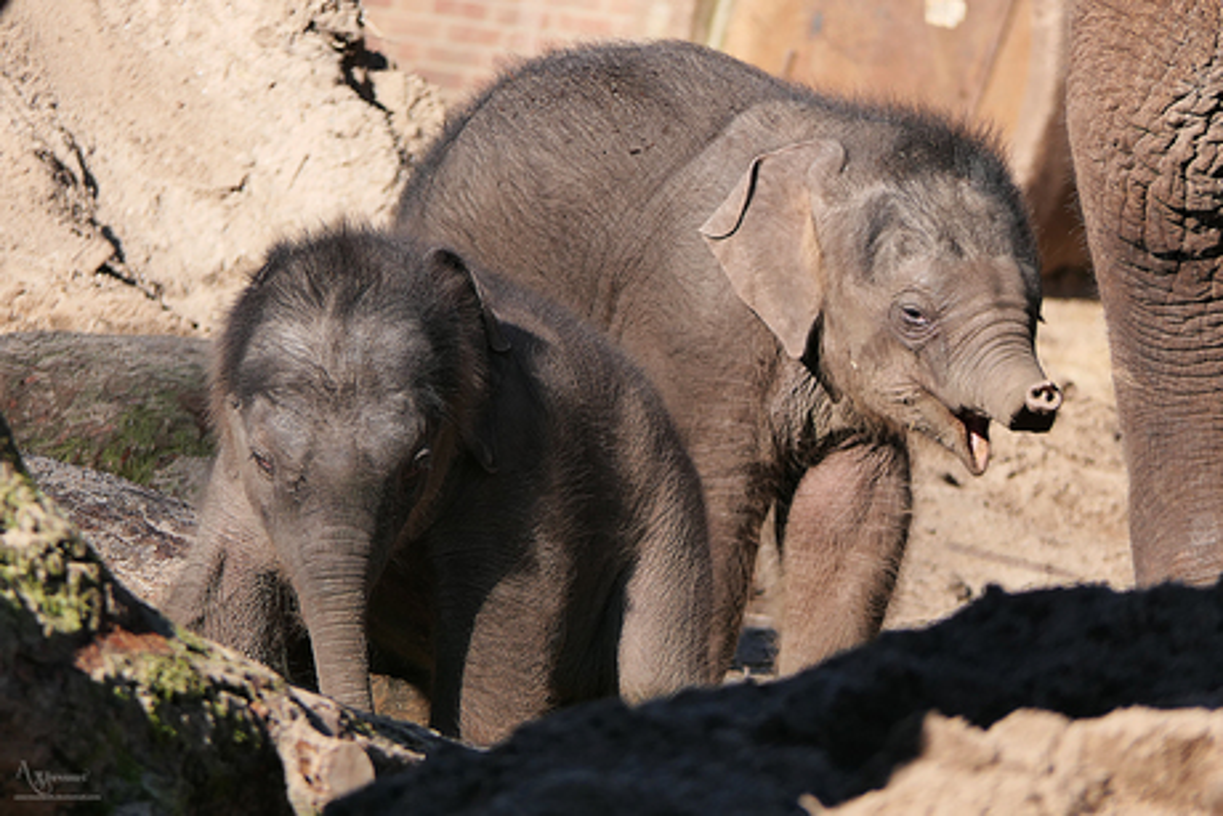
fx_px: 16311
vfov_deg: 2.9
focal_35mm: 480
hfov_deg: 4.3
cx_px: 612
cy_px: 408
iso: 125
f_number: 4.5
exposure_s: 1/500
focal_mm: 176
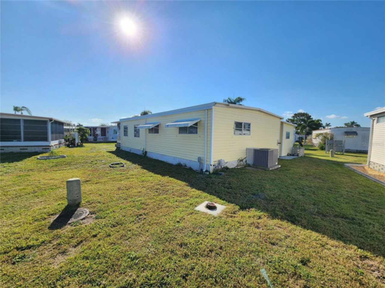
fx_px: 145
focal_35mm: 13
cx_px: 192
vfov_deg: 89.9
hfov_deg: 106.2
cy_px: 144
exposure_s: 1/3502
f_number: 2.2
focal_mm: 2.2
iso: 50
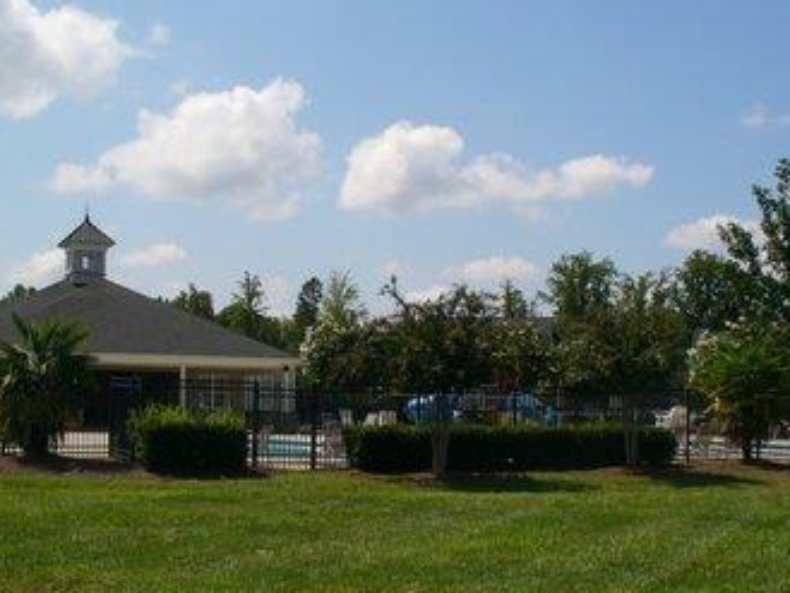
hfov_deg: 35.5
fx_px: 1233
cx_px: 355
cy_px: 295
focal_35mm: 54
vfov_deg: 27.1
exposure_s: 1/500
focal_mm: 6.1
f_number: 5.6
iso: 80
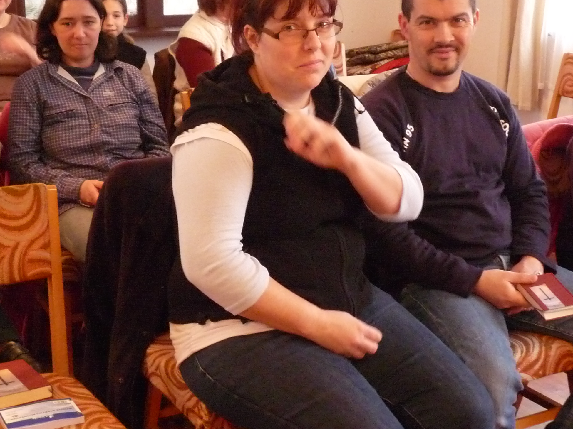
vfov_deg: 25.2
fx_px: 960
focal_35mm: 58
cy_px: 210
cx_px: 235
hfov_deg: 33.2
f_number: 3
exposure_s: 1/50
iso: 800
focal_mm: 5.4
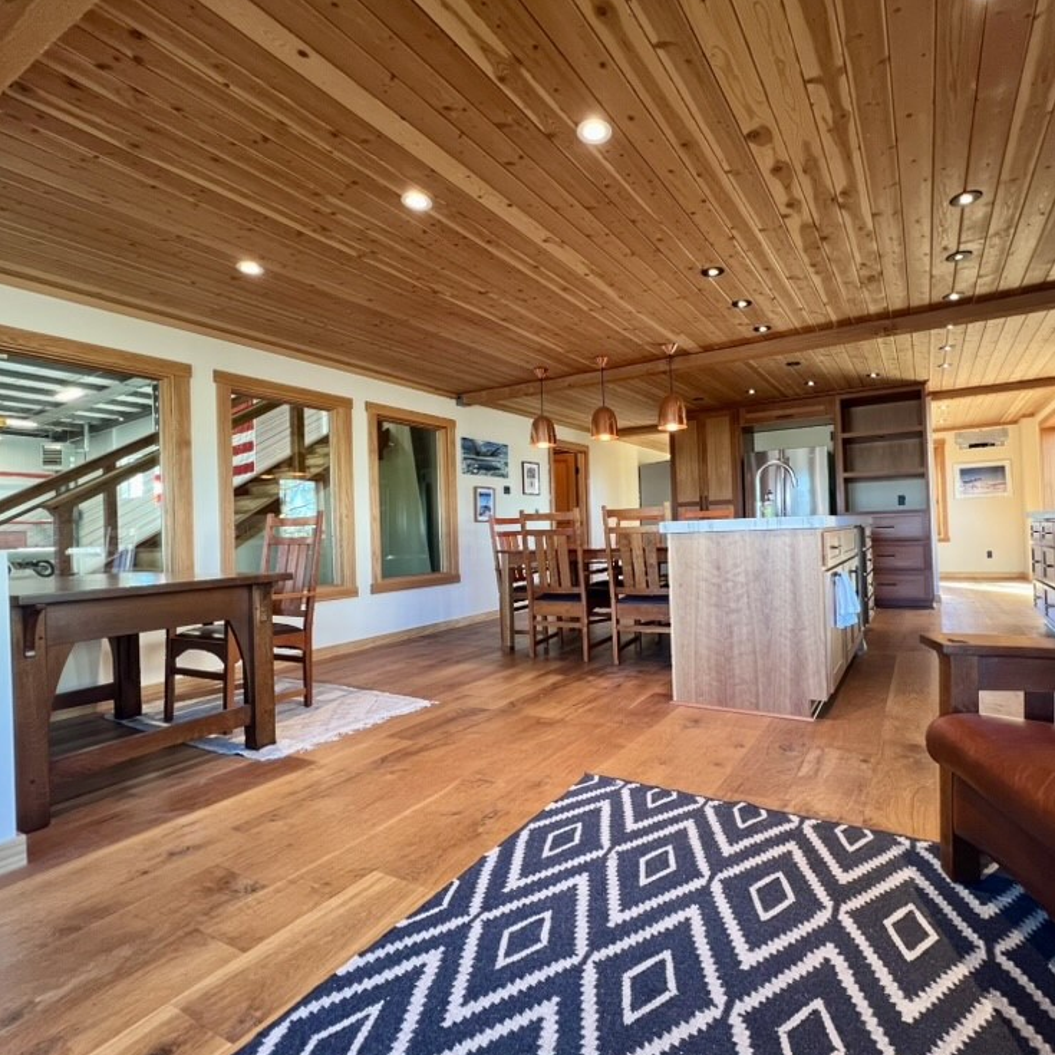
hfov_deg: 86.6
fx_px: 552
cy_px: 524
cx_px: 619
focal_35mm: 16
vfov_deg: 87.4
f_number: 1.8
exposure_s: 1/60
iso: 160
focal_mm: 1.57
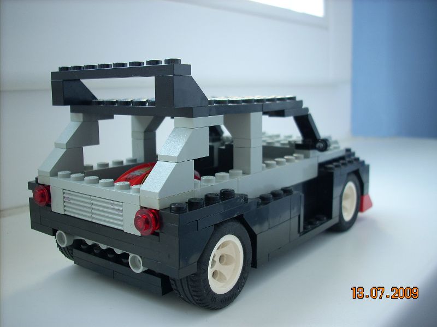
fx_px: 467
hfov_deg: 50.1
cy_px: 164
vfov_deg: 38.7
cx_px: 218
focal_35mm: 37
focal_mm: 6.2
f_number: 2.8
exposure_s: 1/30
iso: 67
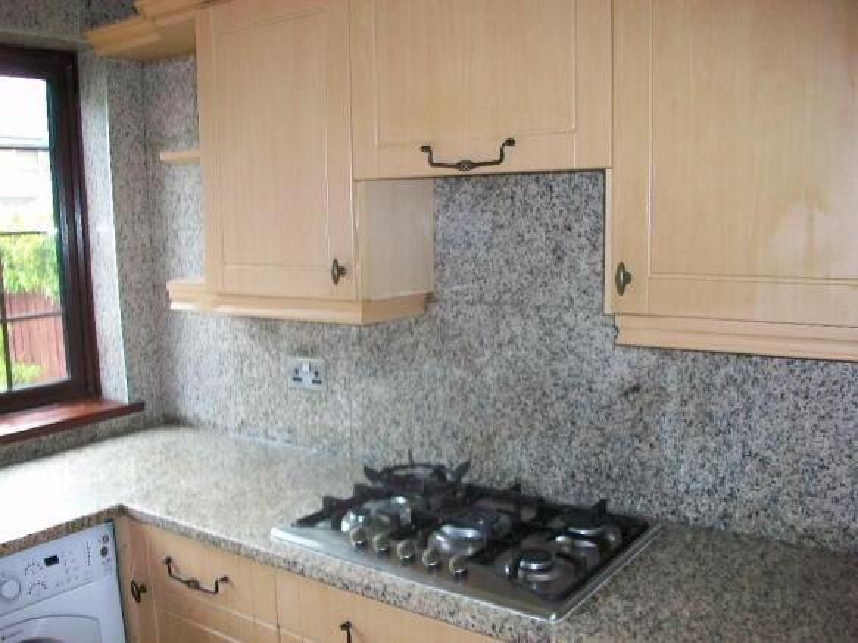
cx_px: 429
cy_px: 322
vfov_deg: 44.1
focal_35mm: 32
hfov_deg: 56.8
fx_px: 793
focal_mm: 5.7
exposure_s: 1/60
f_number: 2.8
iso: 160
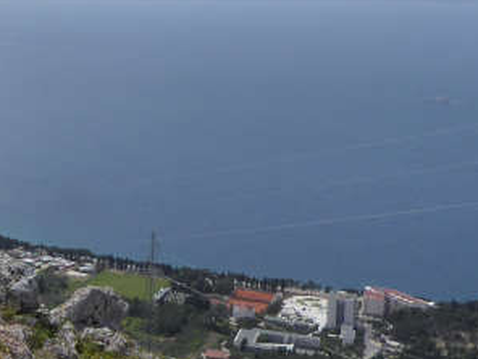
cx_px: -142
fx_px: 1008
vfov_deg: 19.9
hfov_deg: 23.6
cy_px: 61
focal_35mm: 73
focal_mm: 4.3
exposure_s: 1/2000
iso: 125
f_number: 3.3
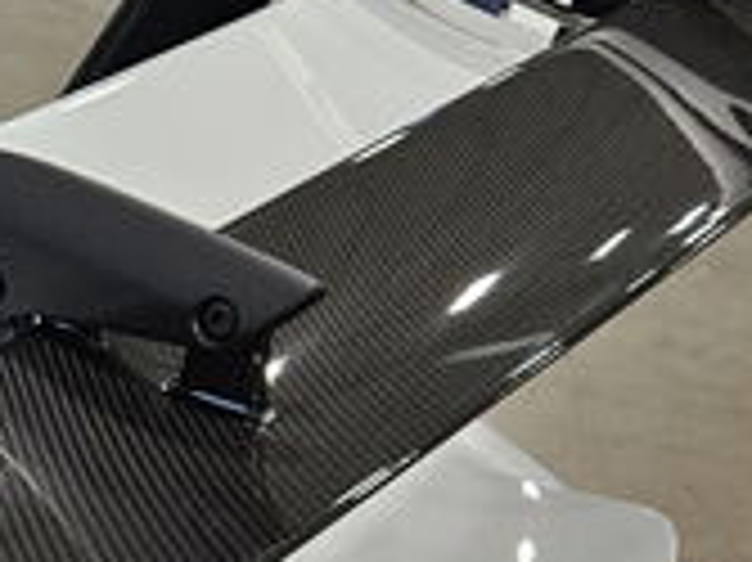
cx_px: -347
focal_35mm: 106
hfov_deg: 17.0
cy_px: 558
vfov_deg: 13.8
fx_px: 2301
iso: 250
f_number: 1.8
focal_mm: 5.4
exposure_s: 1/120
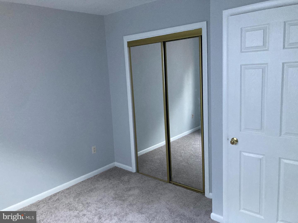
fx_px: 241
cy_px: 112
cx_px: 149
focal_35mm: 28
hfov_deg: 63.4
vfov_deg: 49.7
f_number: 1.8
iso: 320
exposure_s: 1/60
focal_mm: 3.99
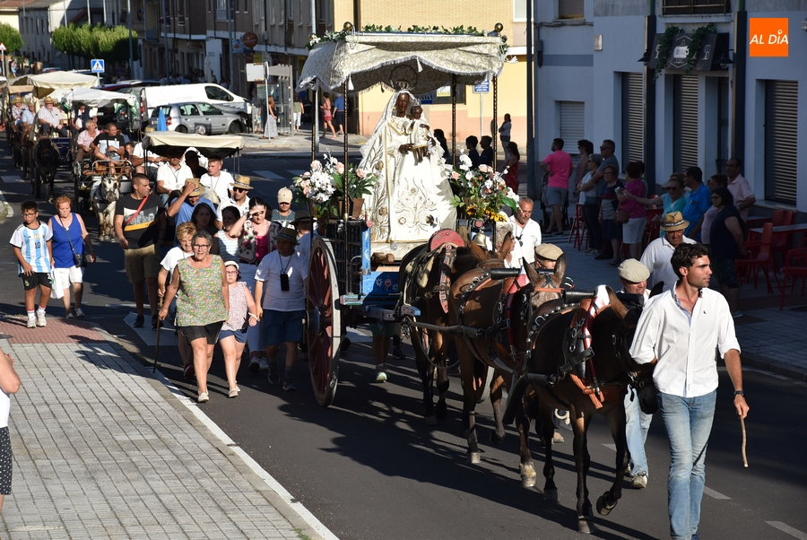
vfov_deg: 10.8
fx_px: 2861
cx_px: 404
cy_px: 270
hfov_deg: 16.1
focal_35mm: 128
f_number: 7.1
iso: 200
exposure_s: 1/800
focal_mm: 85
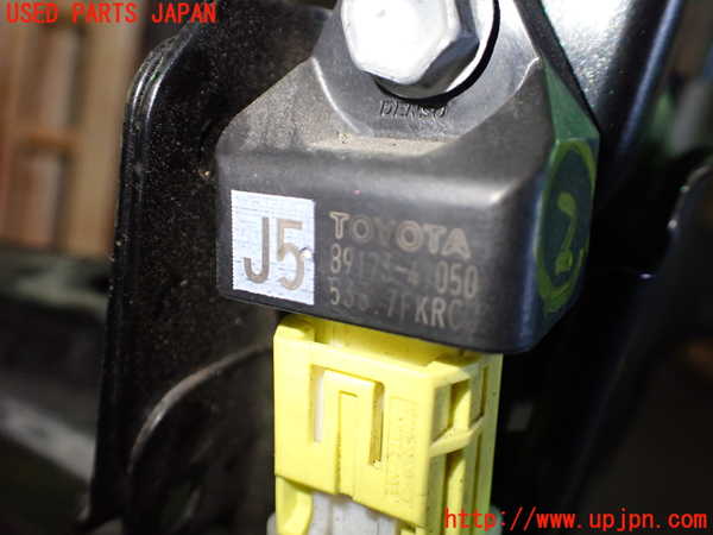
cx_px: 356
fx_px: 659
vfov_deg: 44.2
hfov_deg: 56.8
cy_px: 268
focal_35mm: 32
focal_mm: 5.79
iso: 500
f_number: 2.4
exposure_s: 1/125
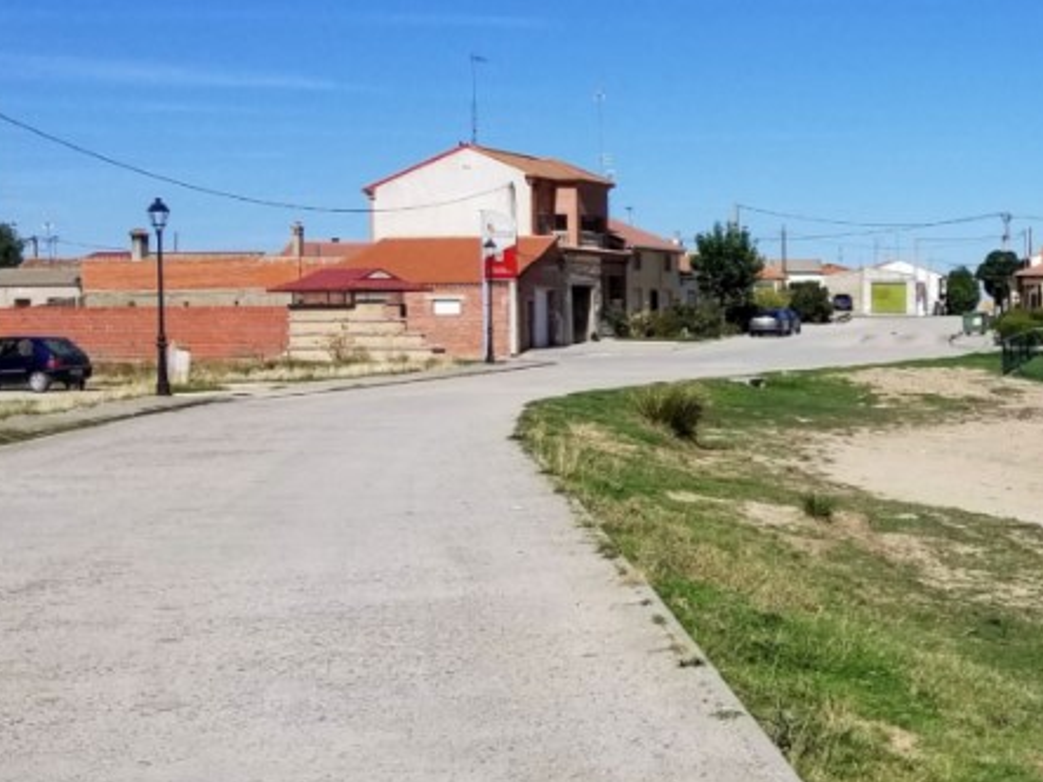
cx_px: 1107
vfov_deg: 20.7
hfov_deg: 25.7
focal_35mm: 71
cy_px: 428
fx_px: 2139
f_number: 1.7
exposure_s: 1/4928
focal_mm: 4.3
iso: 50
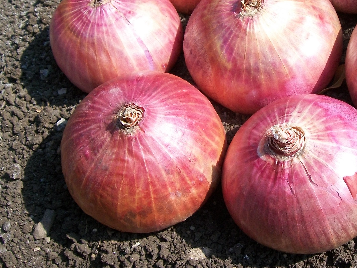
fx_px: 567
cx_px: 255
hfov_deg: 34.4
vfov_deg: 26.3
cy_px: 70
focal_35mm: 55
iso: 80
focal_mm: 6
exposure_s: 1/320
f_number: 4.8
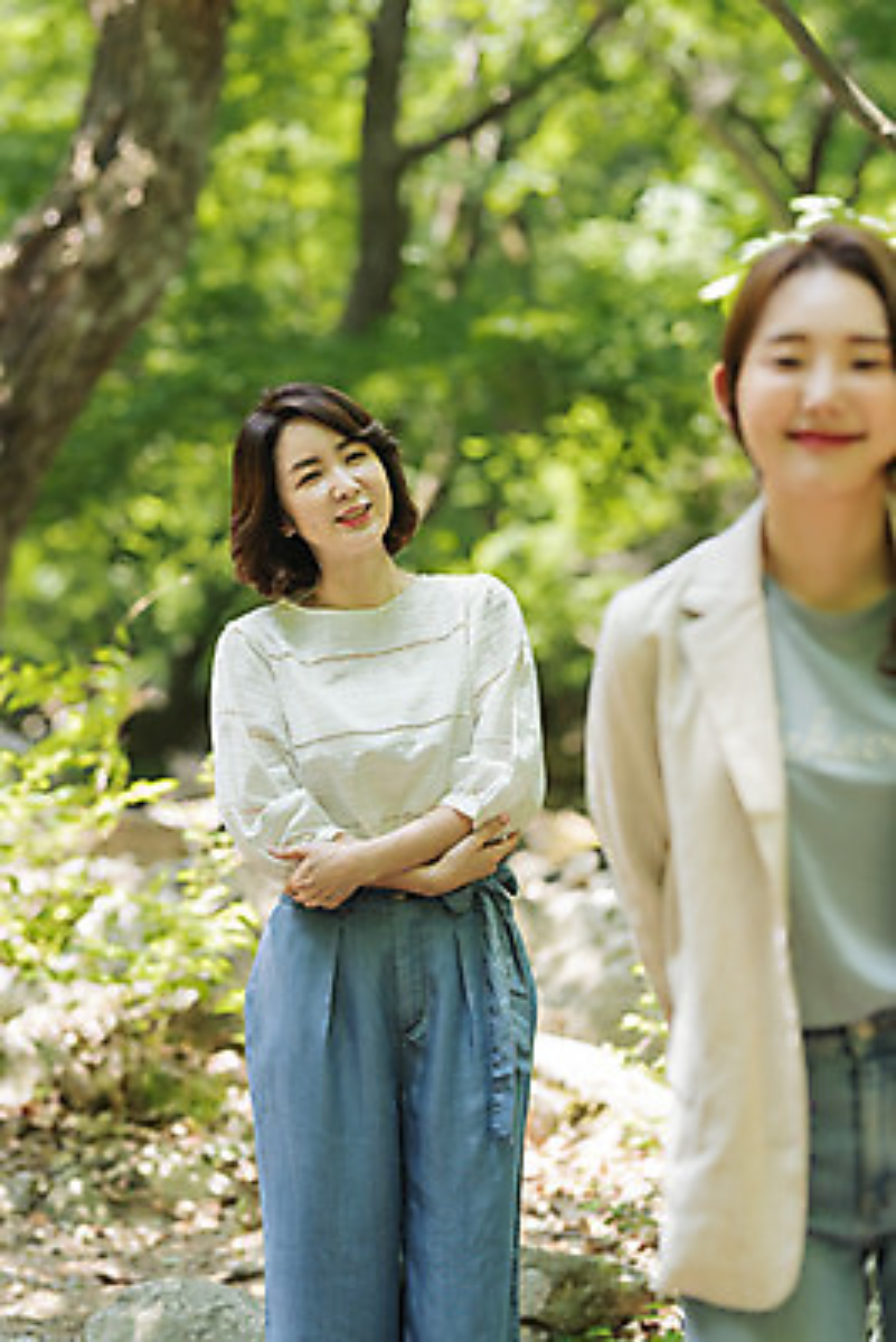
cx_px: 448
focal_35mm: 85
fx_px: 3170
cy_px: 671
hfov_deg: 16.1
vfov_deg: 23.9
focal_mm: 85
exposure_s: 1/400
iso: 320
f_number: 2.5
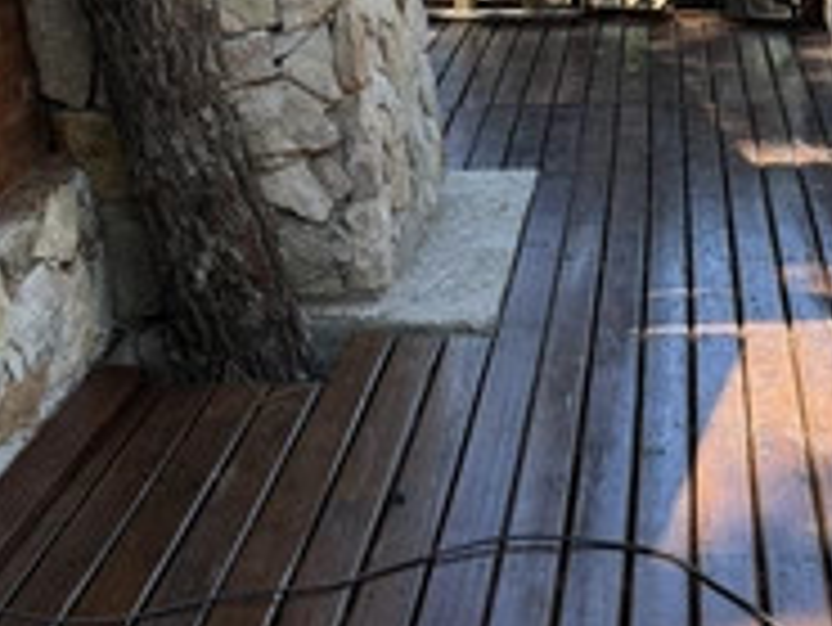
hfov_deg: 33.6
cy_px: 90
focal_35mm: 57
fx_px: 1371
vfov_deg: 25.1
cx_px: 517
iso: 100
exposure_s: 1/491
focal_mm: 6.76
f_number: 1.78
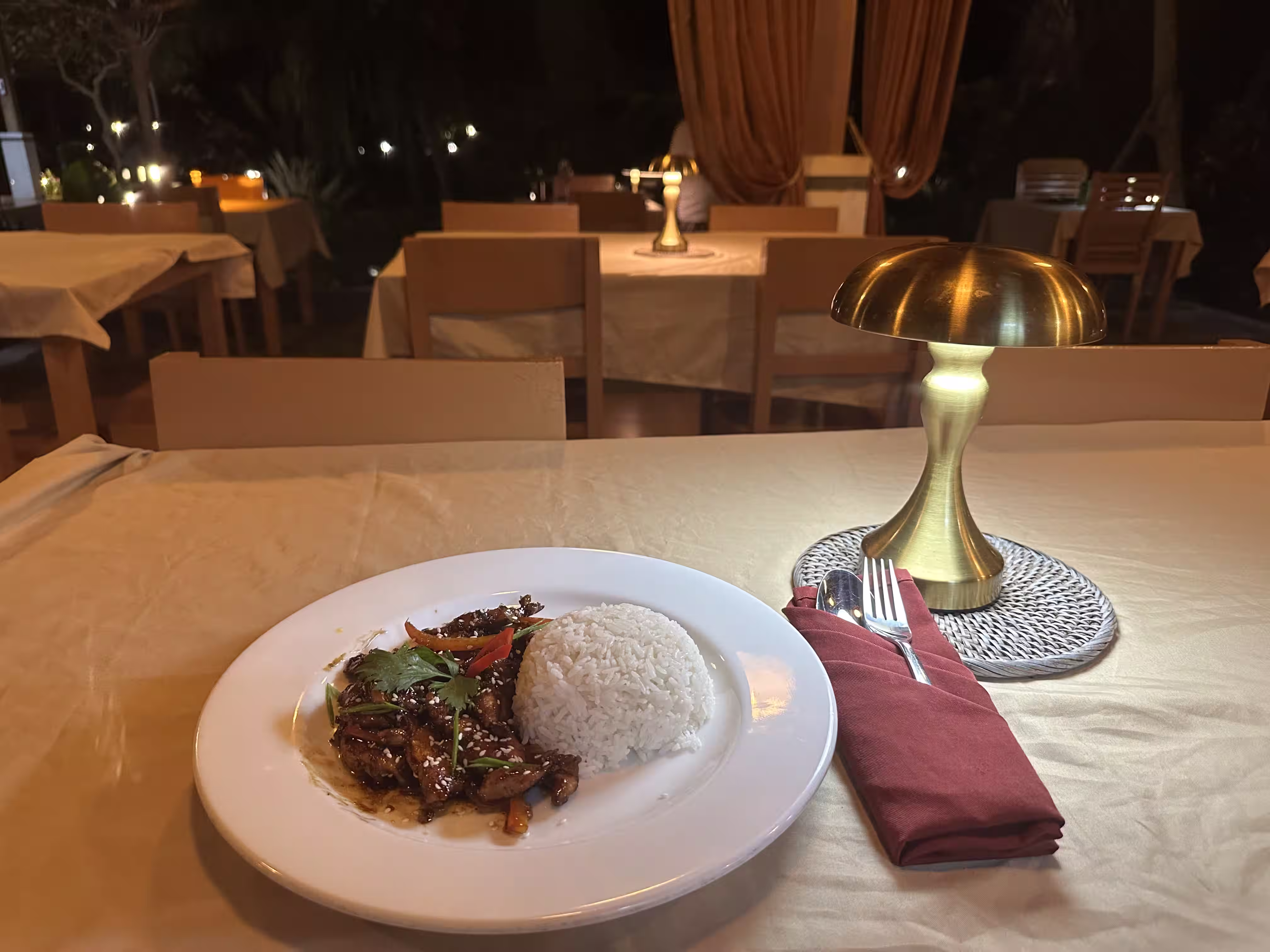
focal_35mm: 24
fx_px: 881
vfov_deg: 56.8
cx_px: 635
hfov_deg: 71.6
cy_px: 476
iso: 500
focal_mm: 6.86
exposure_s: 1/50
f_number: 1.78
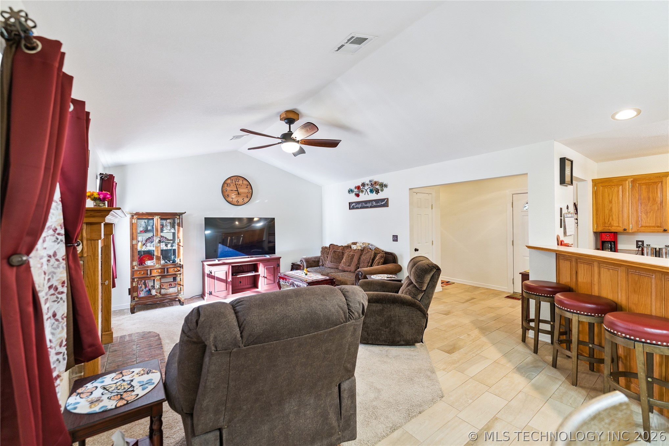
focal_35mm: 15
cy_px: 223
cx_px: 334
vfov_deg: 78.4
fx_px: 273
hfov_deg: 101.5
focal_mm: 14.7
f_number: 2.8
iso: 400
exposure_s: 1/25
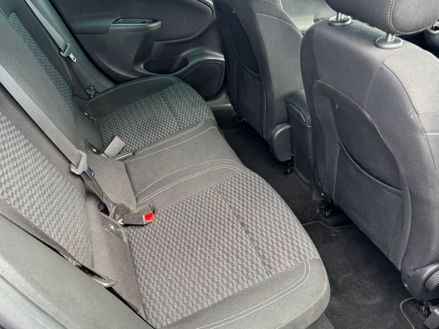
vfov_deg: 49.5
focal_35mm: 28
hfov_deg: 63.3
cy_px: 190
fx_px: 355
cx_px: 200
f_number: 1.78
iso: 100
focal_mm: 6.76
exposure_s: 1/121
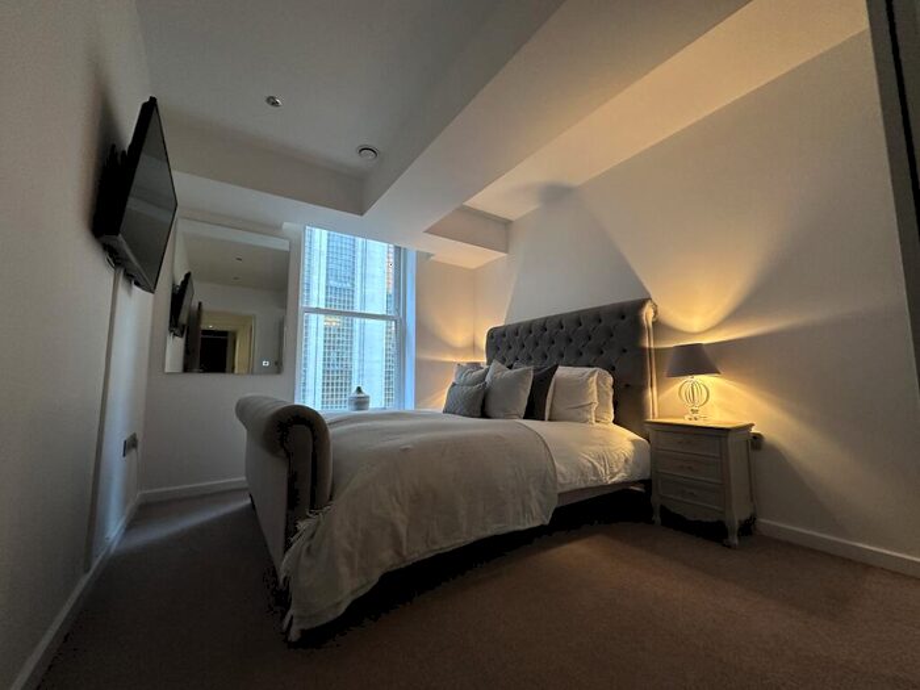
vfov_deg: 85.7
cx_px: 460
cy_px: 345
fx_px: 372
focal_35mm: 14
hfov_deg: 102.1
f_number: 2.2
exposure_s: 1/50
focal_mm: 2.22
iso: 320
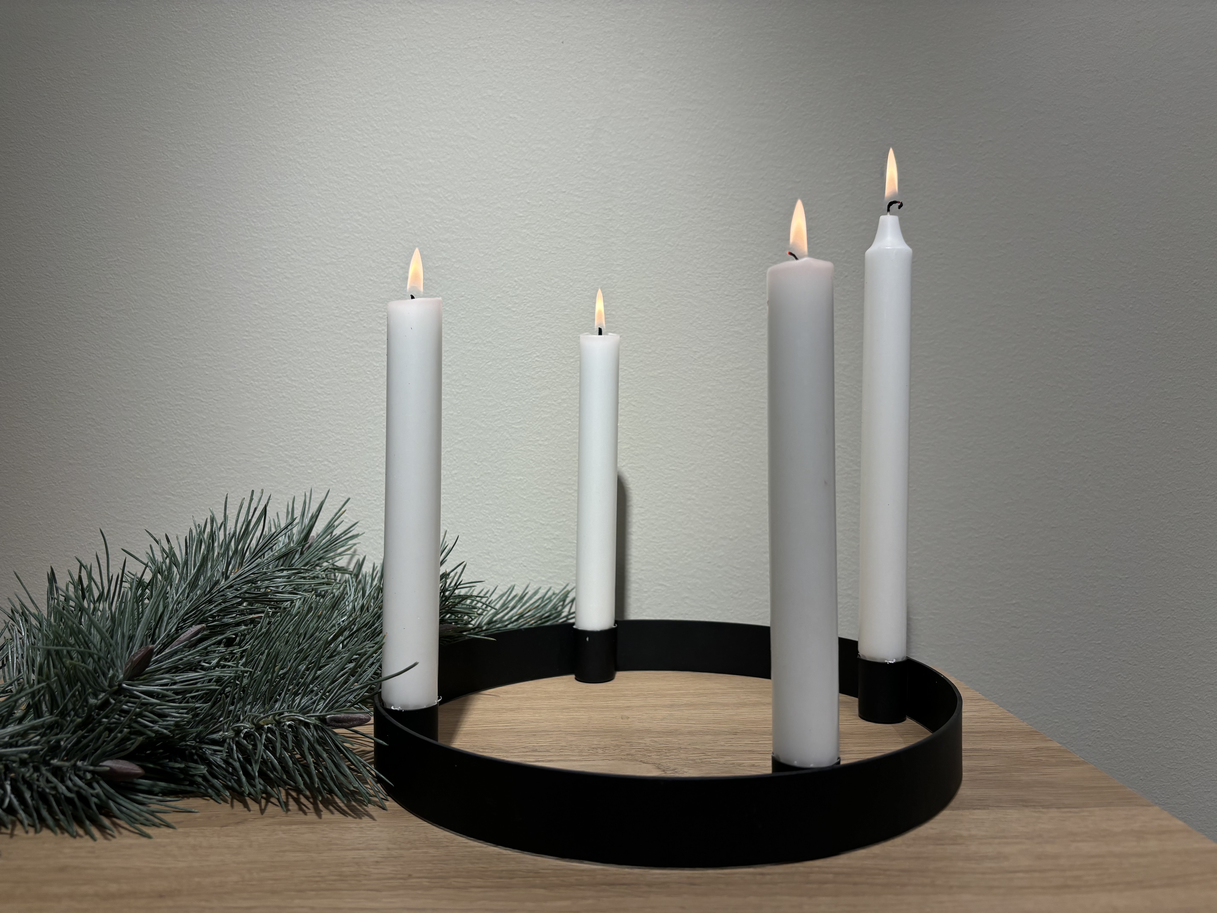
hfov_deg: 67.3
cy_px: 456
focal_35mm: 26
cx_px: 608
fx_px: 914
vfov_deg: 53.1
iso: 50
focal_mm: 5.96
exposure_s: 1/456
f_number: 1.6
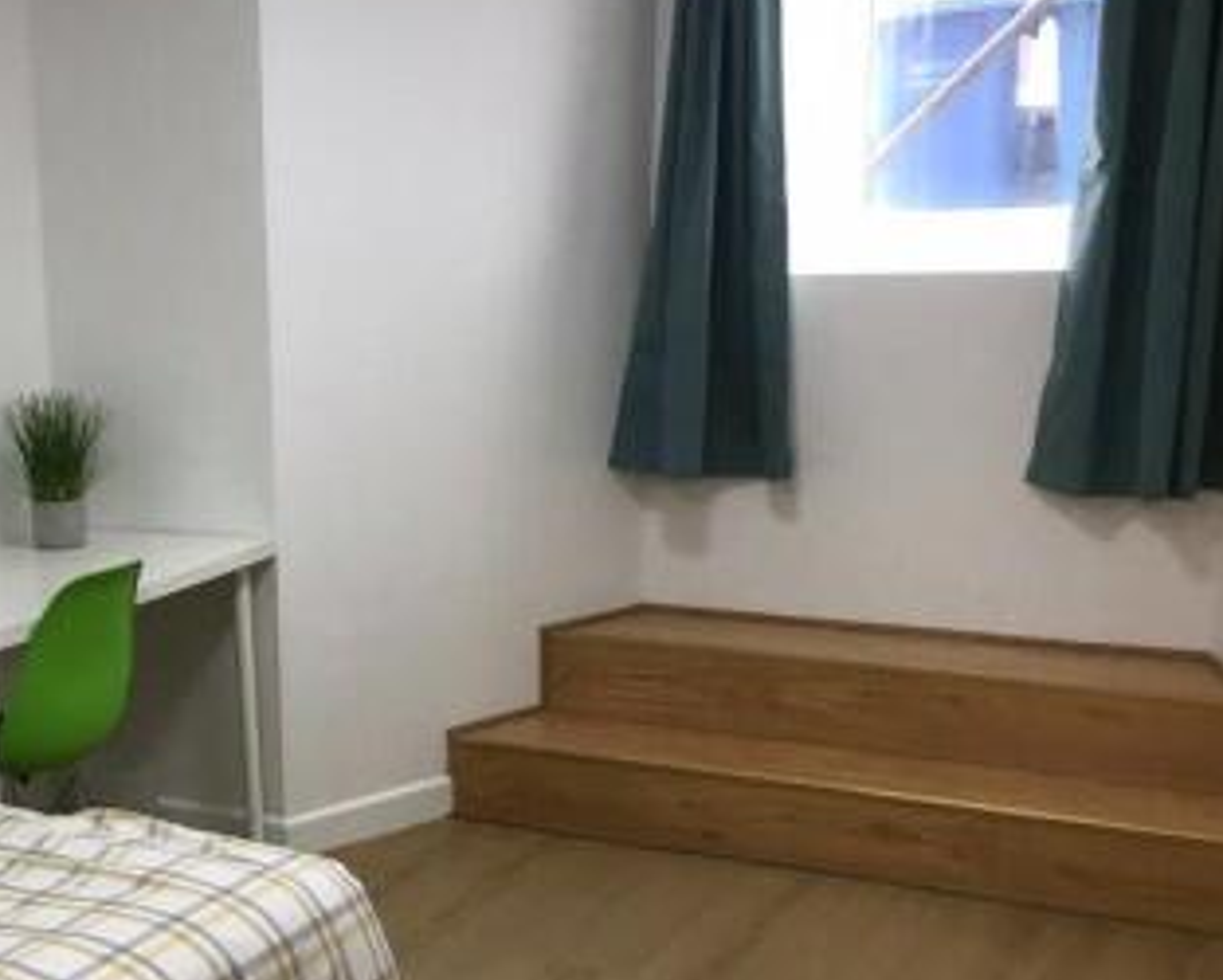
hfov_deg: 35.0
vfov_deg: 29.4
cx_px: 182
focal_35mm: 51
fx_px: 1847
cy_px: 676
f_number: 1.8
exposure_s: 1/25
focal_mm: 3.99
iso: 40
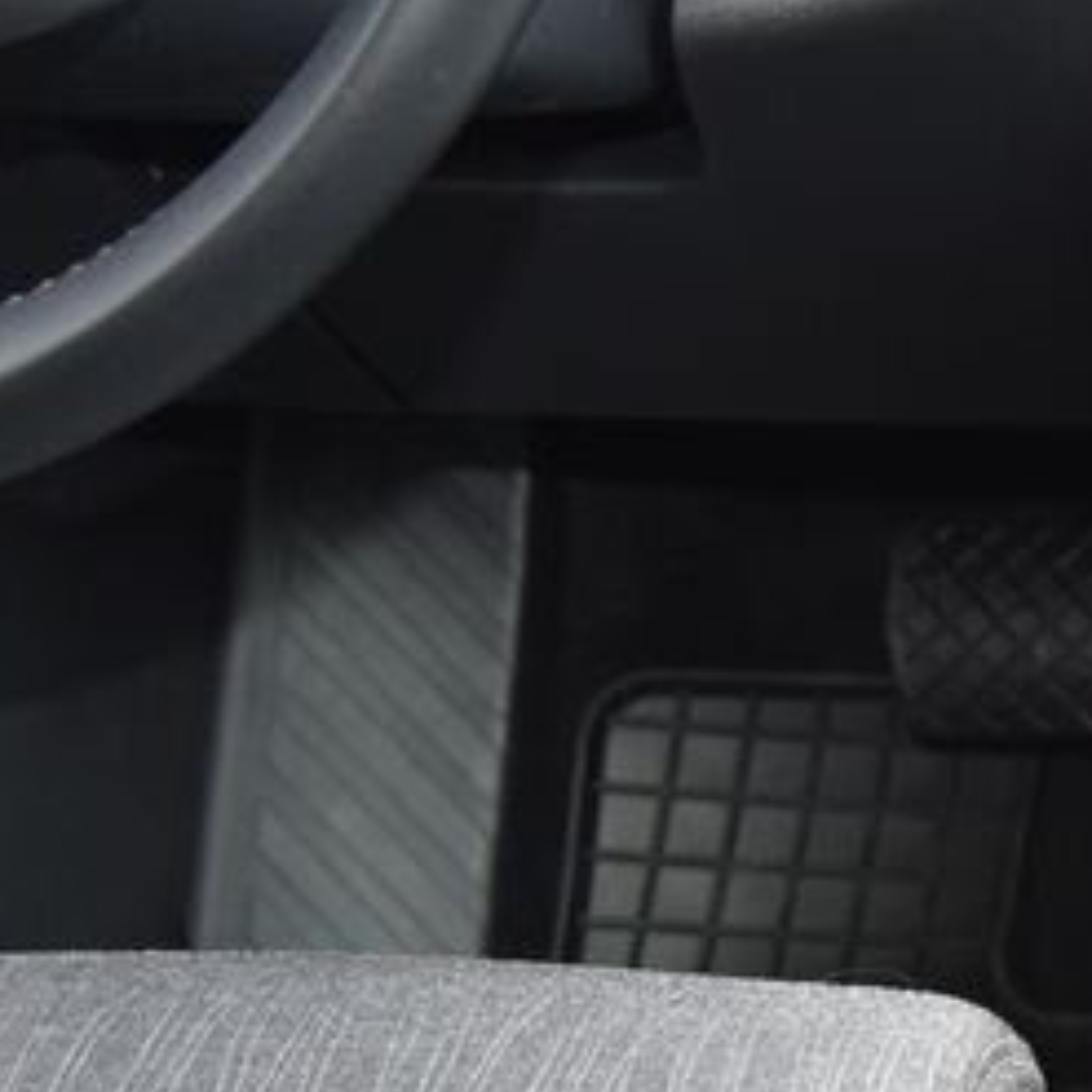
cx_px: 1936
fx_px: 4033
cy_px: 9
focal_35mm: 113
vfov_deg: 15.2
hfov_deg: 13.8
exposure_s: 1/80
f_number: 4.5
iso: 500
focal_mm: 32
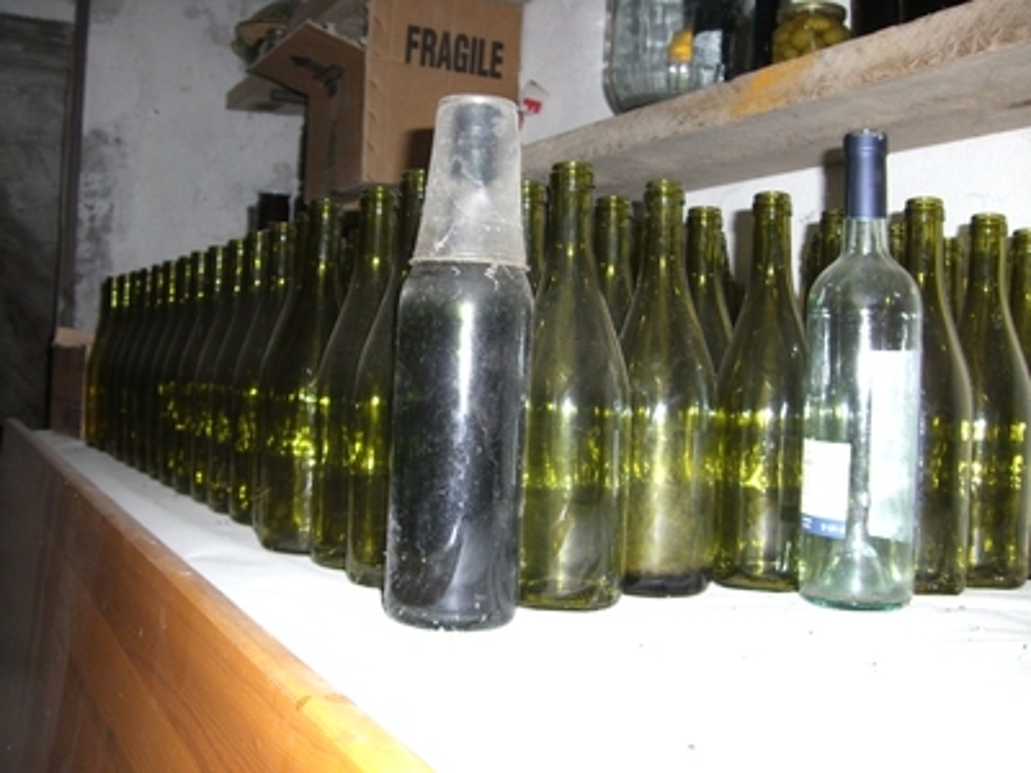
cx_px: 516
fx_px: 1132
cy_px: 386
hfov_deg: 49.0
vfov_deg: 37.7
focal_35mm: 38
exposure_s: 1/60
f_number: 2.7
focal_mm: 6.2
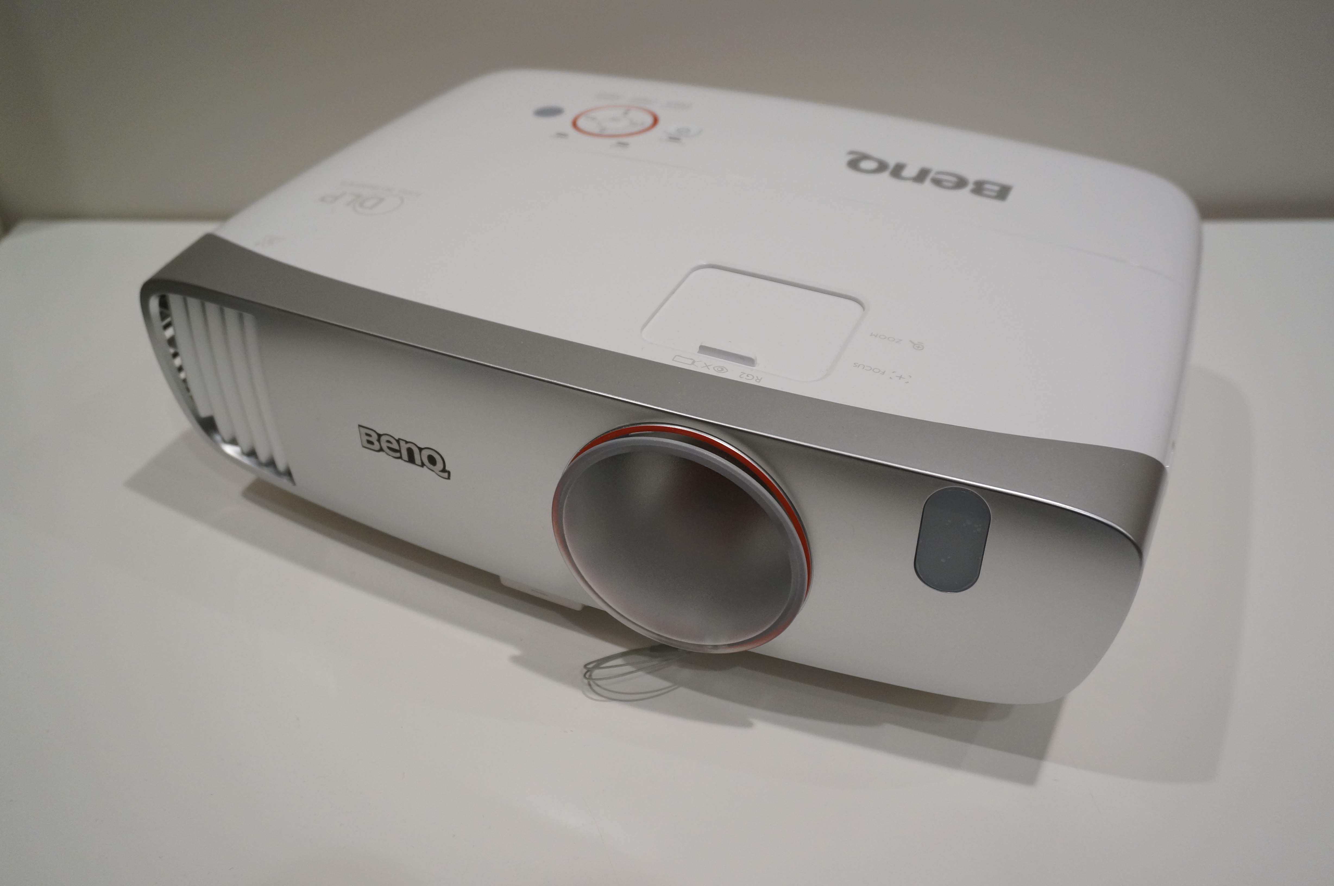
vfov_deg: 39.9
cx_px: 667
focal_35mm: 33
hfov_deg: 57.3
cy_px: 443
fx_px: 1222
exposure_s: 1/60
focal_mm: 22
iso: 800
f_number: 4
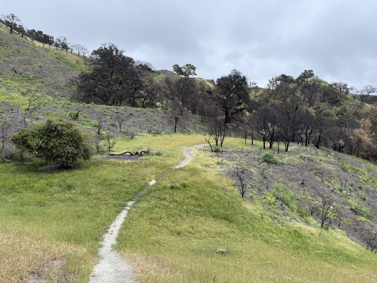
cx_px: 188
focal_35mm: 24
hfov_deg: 71.6
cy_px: 142
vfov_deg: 56.8
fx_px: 261
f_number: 1.78
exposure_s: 1/1192
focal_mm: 6.76
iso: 80
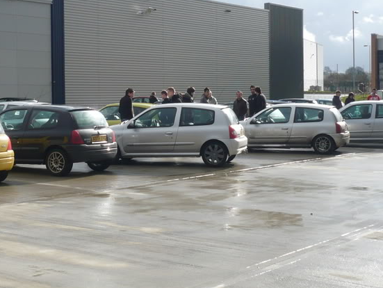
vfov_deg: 22.6
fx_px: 720
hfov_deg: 29.6
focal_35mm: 65
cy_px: 114
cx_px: 129
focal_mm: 5.8
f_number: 8
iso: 100
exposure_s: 1/160
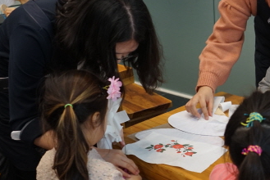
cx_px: 270
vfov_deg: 20.1
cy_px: 84
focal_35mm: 68
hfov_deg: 27.9
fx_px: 510
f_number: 4
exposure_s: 1/160
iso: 800
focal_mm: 28
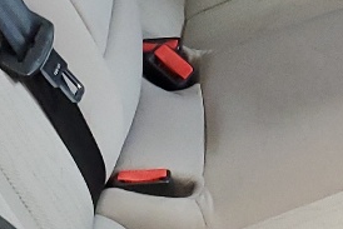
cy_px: 20
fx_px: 1506
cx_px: 315
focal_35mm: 158
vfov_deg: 8.7
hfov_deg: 12.9
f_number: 1.5
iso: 260
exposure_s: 1/60.2
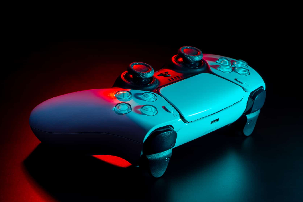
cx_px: 158
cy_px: 102
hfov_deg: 22.6
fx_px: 757
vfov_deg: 15.2
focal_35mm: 90
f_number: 14
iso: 100
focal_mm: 50
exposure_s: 1/160
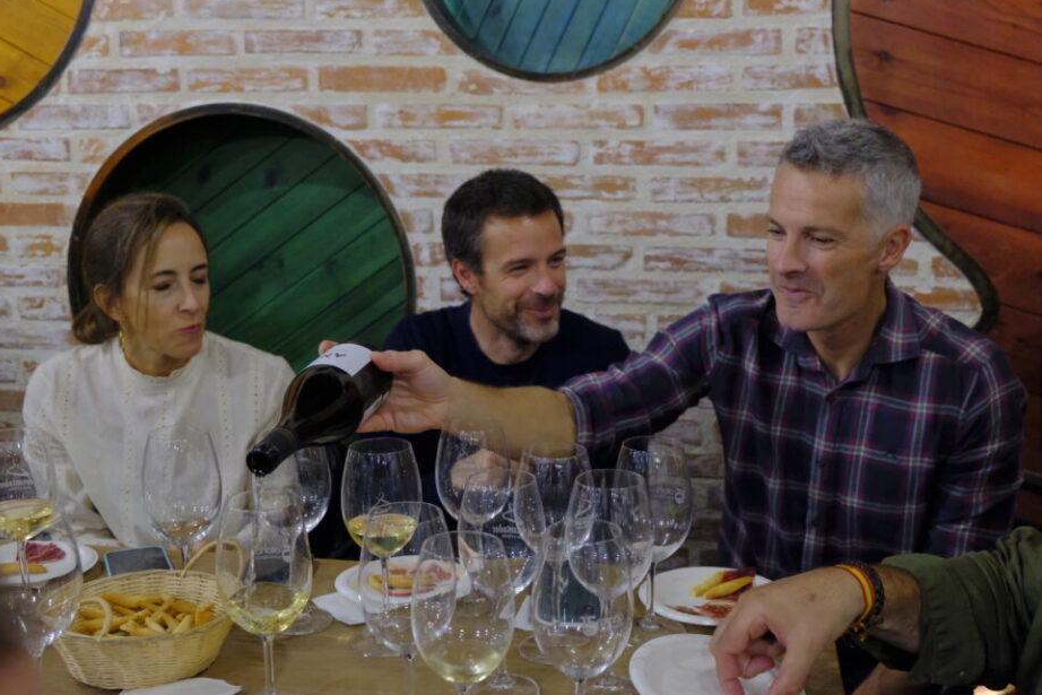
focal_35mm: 40
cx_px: 516
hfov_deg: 48.5
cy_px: 357
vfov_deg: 33.4
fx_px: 1158
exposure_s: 1/180
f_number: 3.2
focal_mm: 24.3
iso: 5000
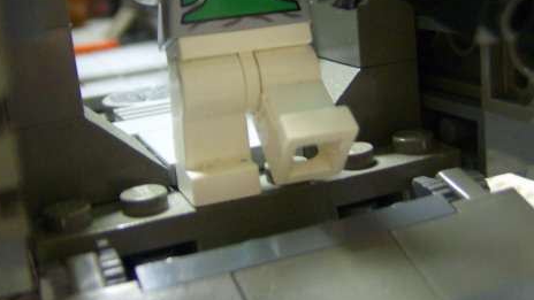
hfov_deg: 38.5
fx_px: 765
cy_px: 45
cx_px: 241
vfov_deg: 21.8
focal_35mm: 54
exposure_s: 1/2.86
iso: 200
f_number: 2.8
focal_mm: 6
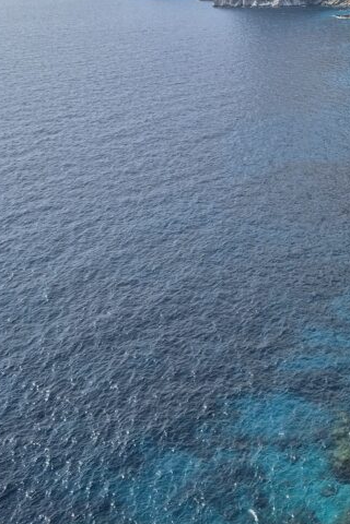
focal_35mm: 51
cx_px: 303
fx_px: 744
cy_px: 61
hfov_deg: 25.8
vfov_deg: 36.7
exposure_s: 1/2208
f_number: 1.8
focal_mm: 5.4
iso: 25
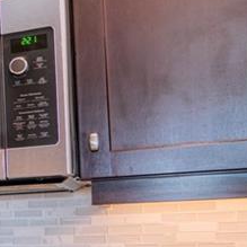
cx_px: -333
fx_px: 702
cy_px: 217
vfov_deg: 19.6
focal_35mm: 87
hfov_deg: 14.2
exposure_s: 1/5
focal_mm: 14
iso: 200
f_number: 8
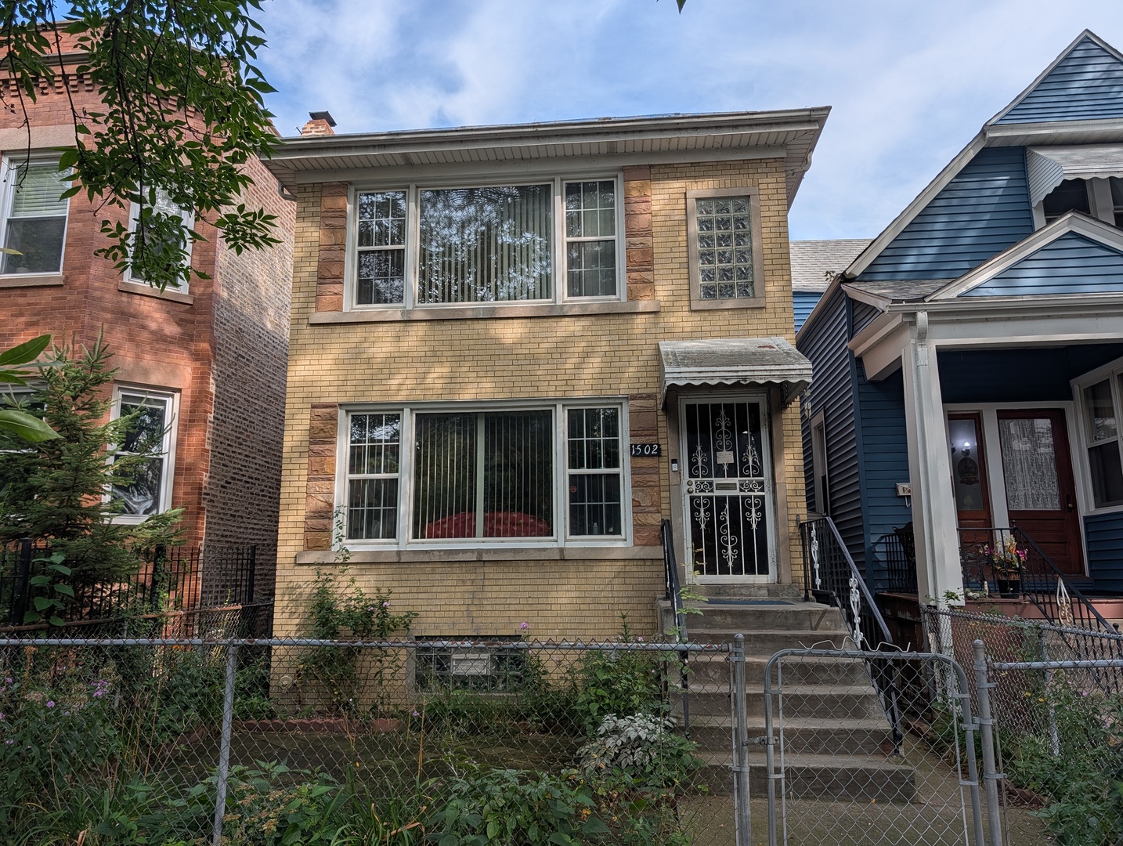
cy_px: 423
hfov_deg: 71.5
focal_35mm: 24
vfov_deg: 56.9
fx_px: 780
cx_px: 562
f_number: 1.68
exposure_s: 1/840
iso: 19
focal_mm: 6.9
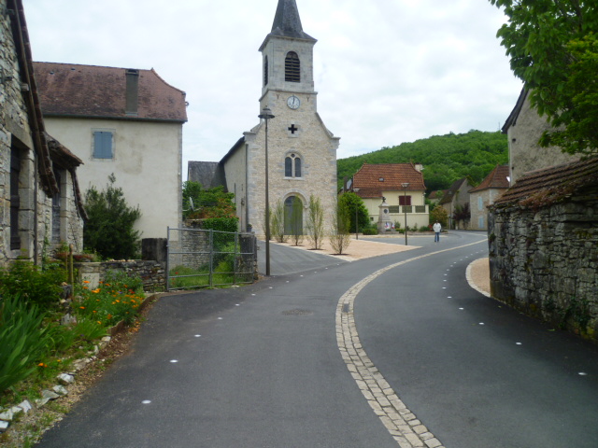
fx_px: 484
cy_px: 224
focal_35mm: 28
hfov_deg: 63.4
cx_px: 299
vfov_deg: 49.7
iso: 80
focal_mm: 5
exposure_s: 1/125
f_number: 9
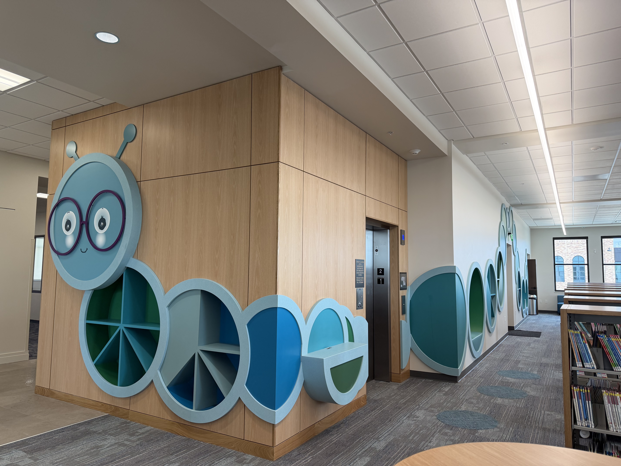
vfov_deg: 56.8
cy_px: 233
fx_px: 431
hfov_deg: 71.6
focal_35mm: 24
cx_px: 310
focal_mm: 6.76
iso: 125
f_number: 1.78
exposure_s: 1/202
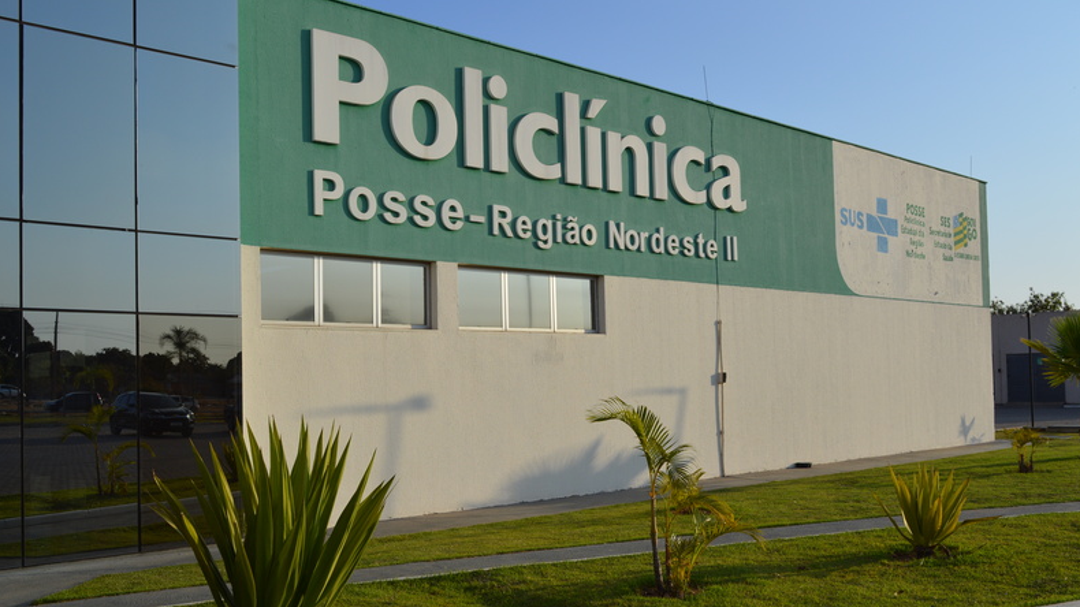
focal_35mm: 35
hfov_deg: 56.6
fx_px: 1002
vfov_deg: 33.6
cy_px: 350
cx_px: 543
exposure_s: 1/250
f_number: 8
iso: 100
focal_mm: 22
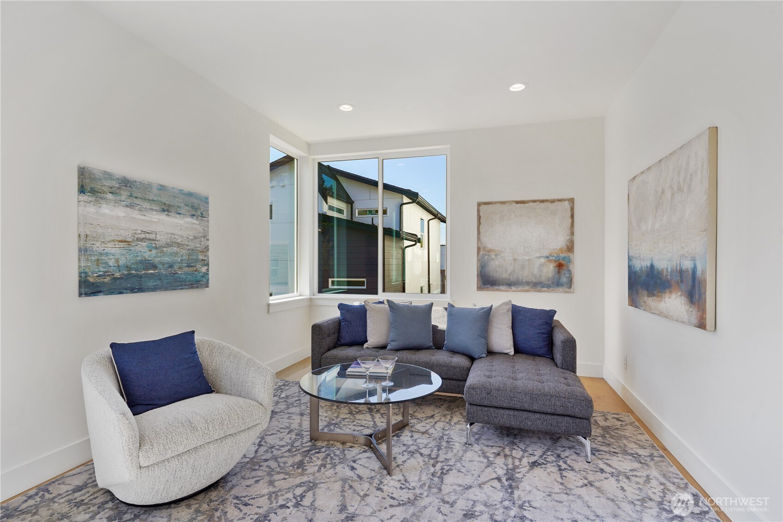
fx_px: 370
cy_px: 261
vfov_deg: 70.4
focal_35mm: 17
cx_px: 392
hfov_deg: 93.3
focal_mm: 17
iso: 200
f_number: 8
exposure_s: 1/50
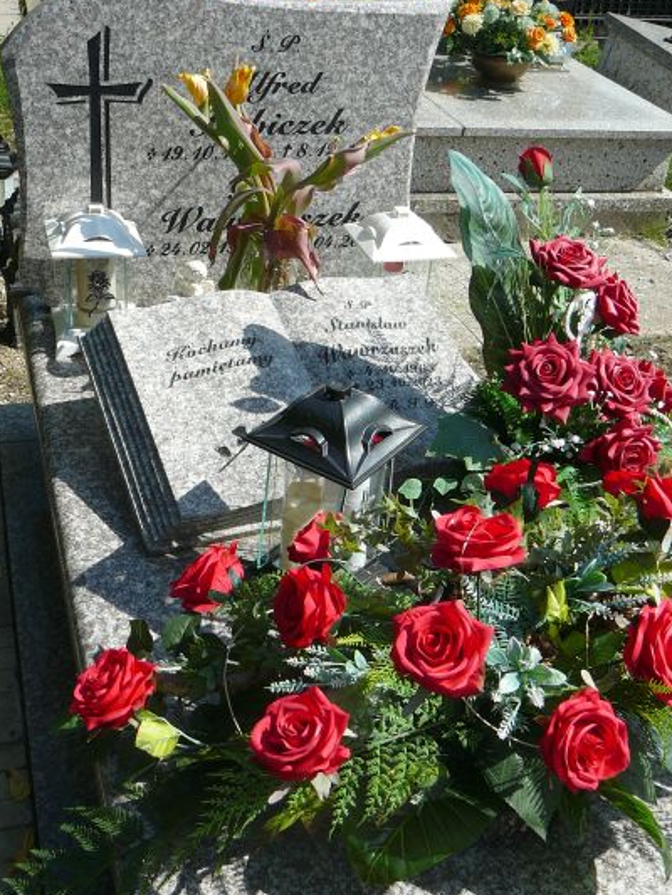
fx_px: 1087
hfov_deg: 34.3
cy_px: 418
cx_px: 302
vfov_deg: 44.8
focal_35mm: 42
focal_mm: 5.2
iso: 80
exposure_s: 1/400
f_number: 5
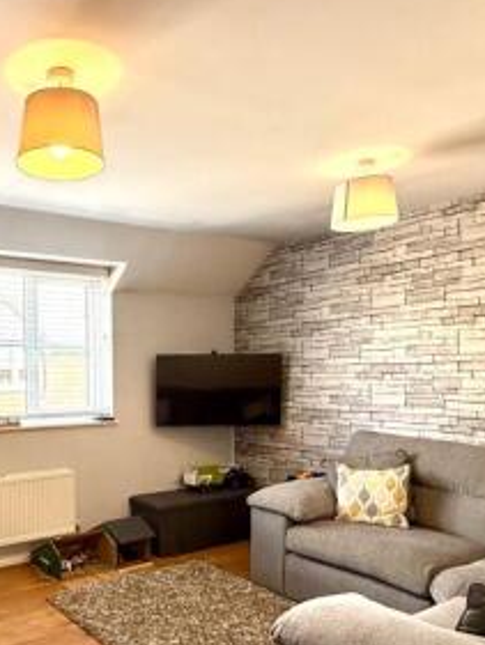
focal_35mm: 29
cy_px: 394
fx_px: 541
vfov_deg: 61.0
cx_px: 72
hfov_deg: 44.9
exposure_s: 1/99
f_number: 2.2
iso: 80
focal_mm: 2.22
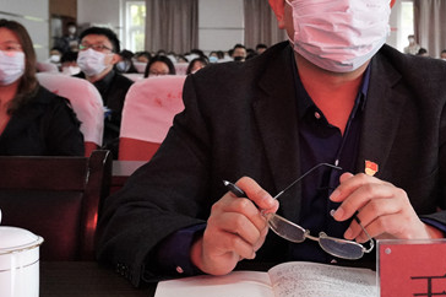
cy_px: 99
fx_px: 730
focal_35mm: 59
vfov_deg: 22.9
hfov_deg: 33.3
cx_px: 330
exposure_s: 1/100
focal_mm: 22
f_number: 5.6
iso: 6400
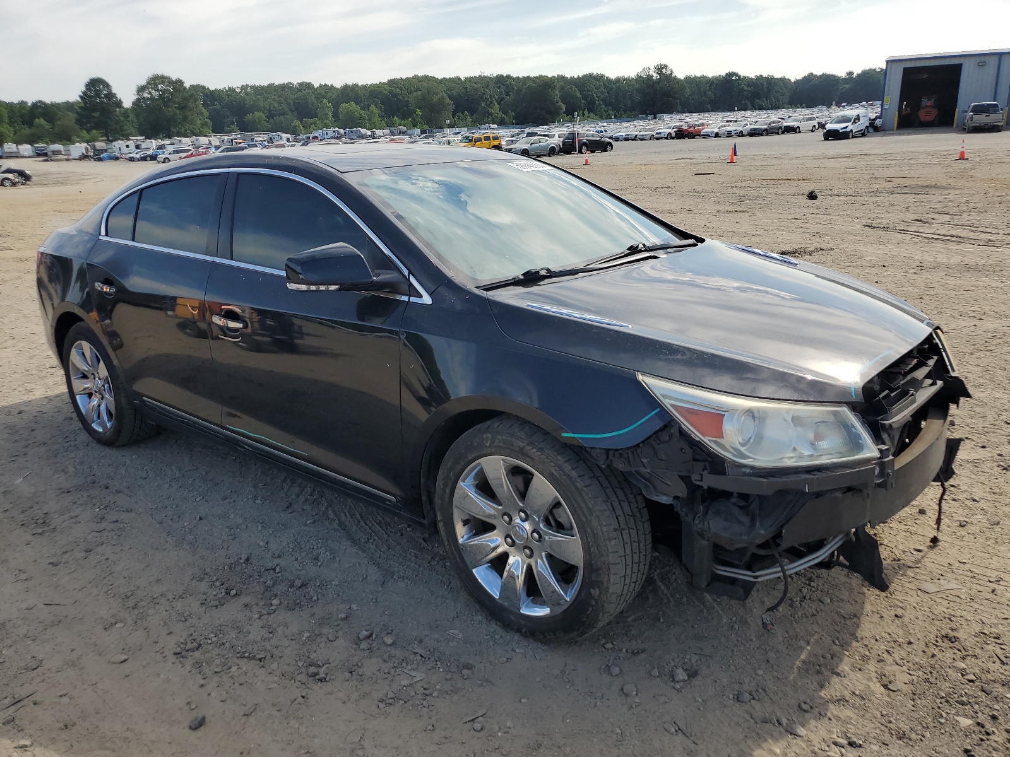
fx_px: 759
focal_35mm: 26
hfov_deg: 67.3
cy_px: 378
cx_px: 505
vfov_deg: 53.1
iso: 50
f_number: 1.5
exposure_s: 1/2000
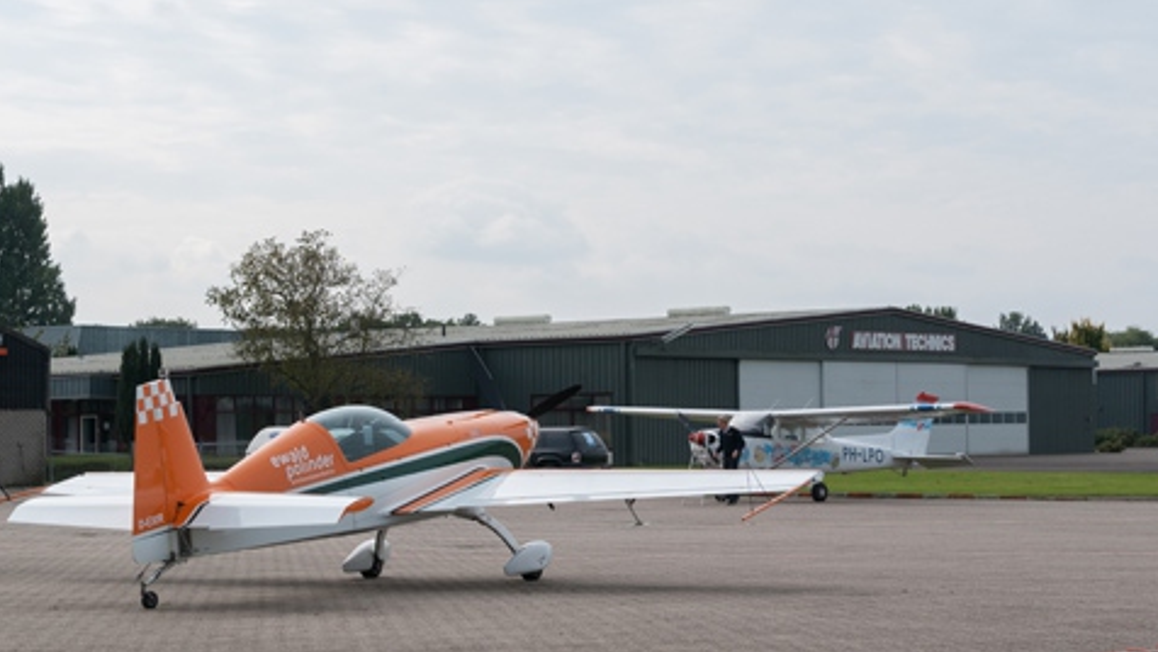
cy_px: 395
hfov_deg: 31.9
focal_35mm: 66
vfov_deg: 18.3
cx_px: 606
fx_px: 2027
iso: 100
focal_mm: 40
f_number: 8
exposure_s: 1/400
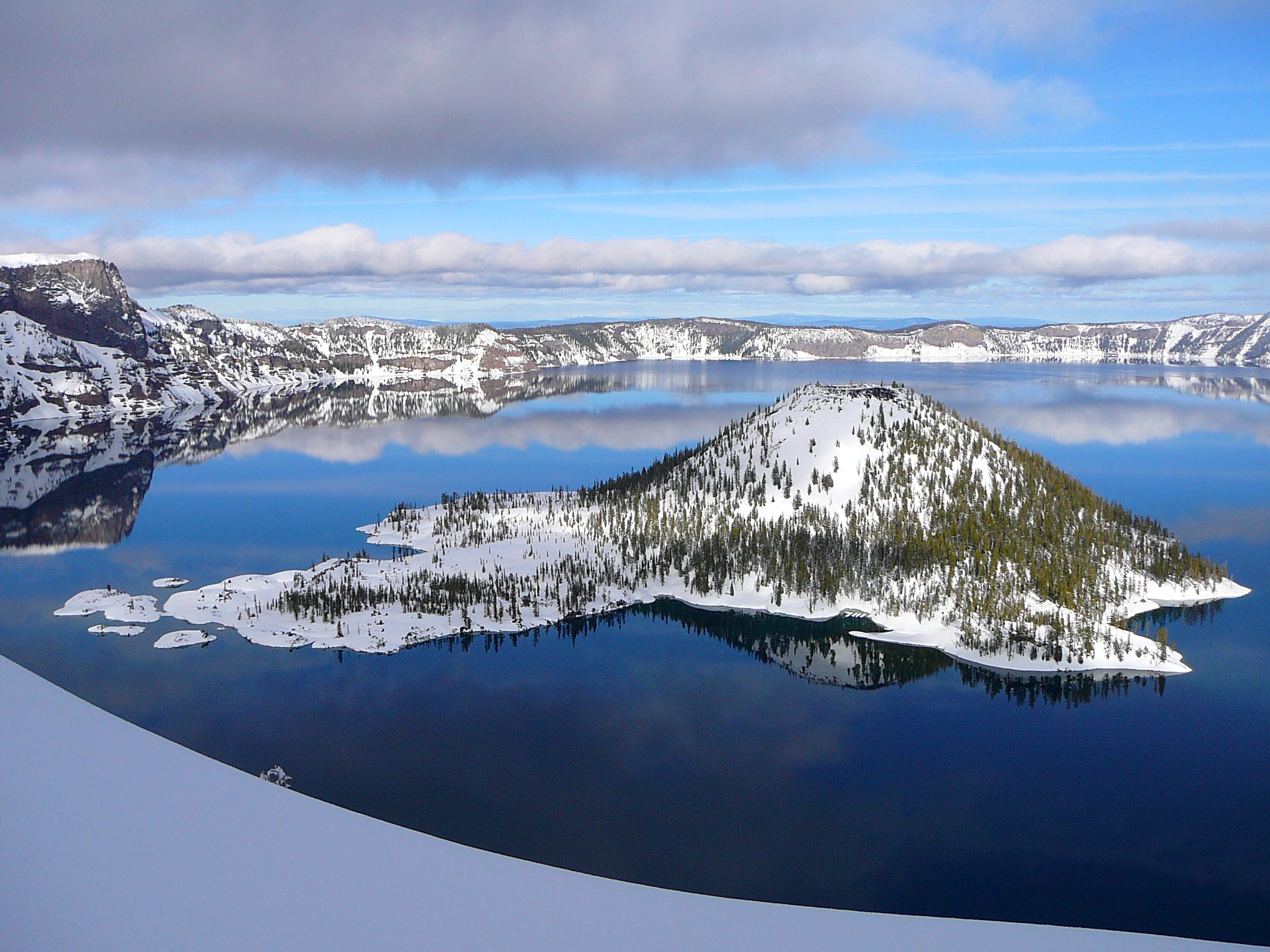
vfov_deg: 40.7
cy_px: 476
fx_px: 1284
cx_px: 635
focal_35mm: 35
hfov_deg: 52.6
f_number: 5
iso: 80
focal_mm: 5.2
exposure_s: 1/800
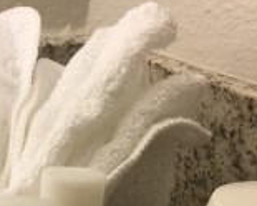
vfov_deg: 15.8
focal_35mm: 94
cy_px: 234
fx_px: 715
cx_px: -12
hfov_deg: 19.7
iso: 25
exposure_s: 1/125
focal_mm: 4.15
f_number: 2.2
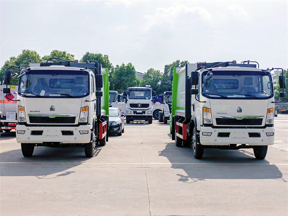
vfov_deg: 27.0
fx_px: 449
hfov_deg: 35.5
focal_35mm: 54
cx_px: 144
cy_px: 108
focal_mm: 5.52
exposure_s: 1/10989
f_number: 1.9
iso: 80
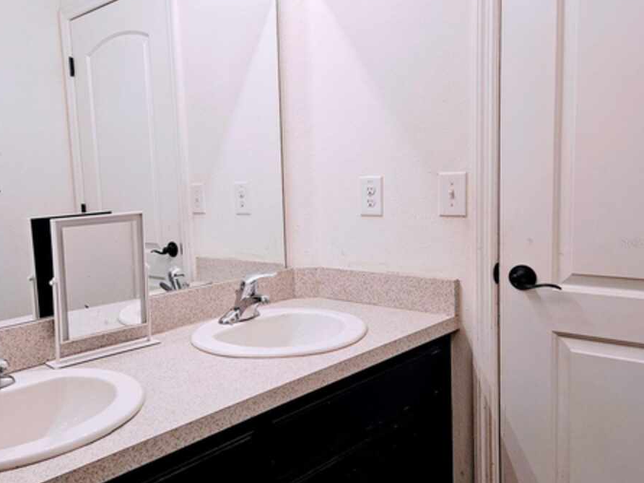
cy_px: 243
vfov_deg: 42.9
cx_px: 212
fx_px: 614
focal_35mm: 33
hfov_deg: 54.2
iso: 160
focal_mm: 5.4
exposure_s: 1/120
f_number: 1.8
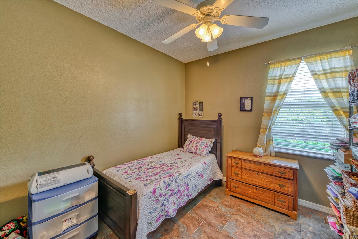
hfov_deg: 104.3
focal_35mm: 14
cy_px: 120
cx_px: 179
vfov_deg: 81.2
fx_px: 139
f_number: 8
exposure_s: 1/2
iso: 100
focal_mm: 14
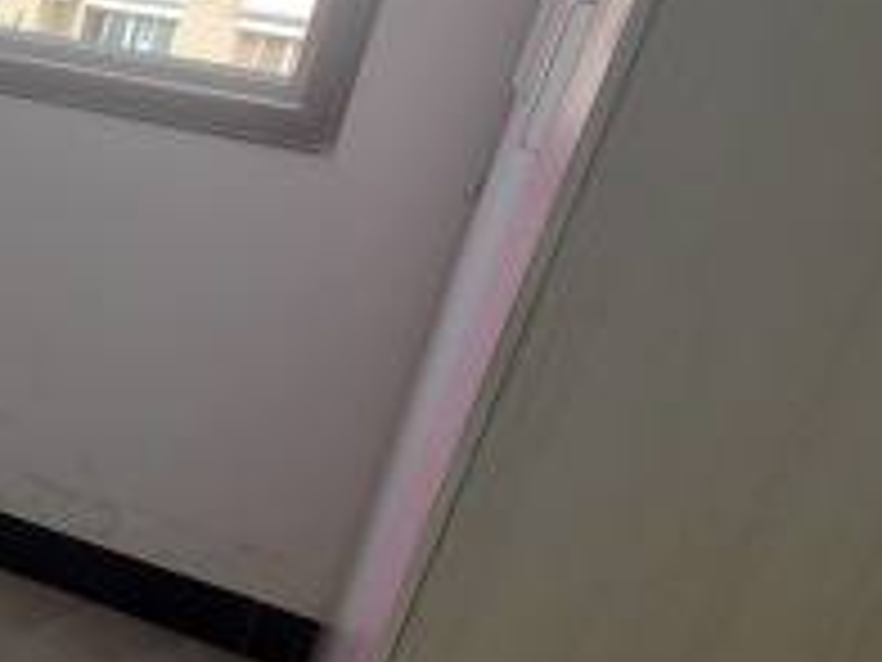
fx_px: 1350
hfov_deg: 24.0
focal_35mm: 53
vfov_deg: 27.5
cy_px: 311
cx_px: -580
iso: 50
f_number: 2.2
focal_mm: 1.8
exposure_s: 1/143
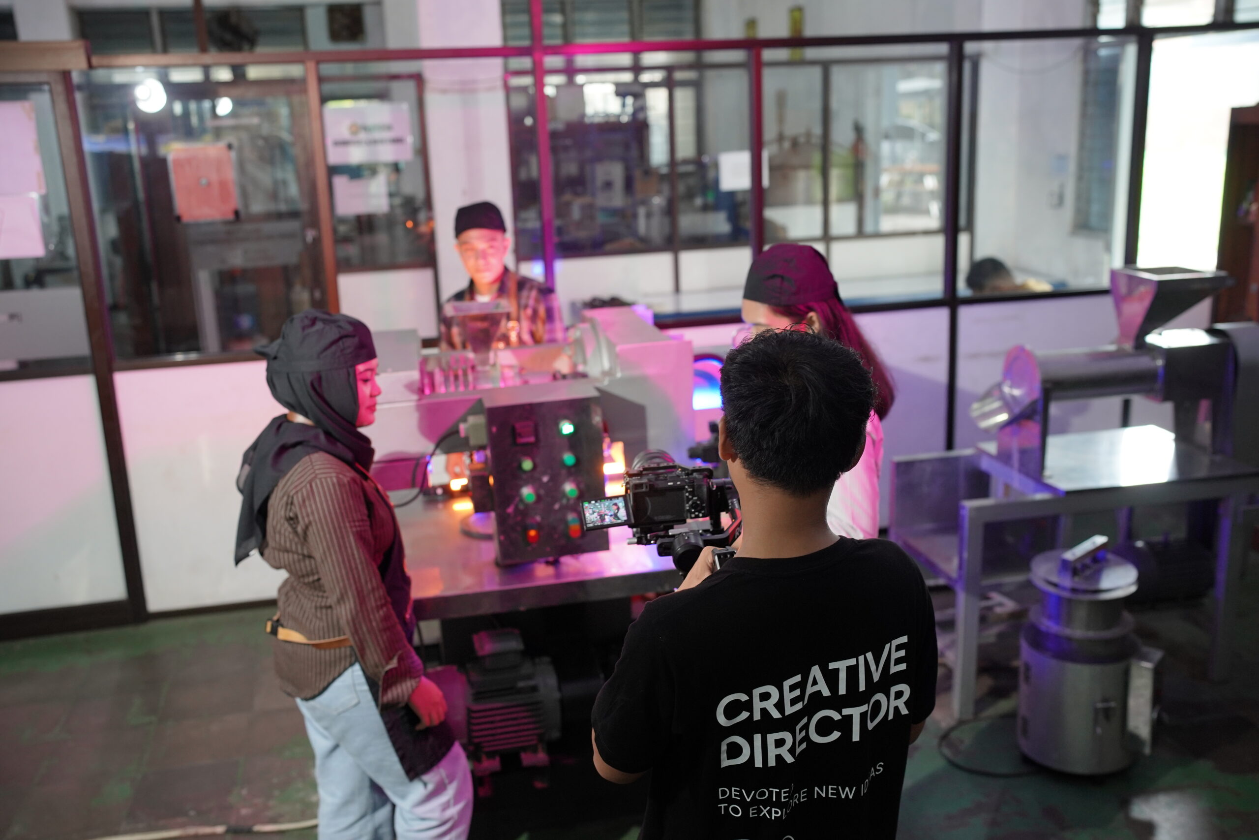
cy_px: 420
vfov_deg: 37.9
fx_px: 1224
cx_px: 630
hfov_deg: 54.4
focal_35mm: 35
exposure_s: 1/100
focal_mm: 35
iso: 1000
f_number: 2.8
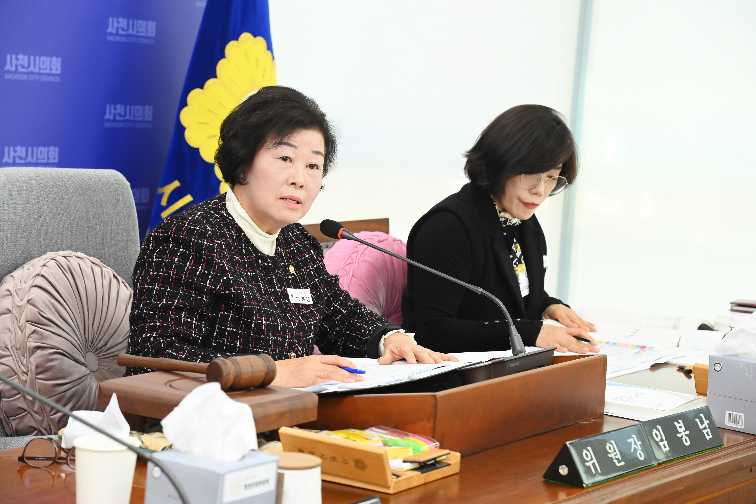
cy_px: 252
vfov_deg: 15.9
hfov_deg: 23.6
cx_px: 378
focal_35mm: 86
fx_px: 1806
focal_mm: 86
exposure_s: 1/250
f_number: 6.3
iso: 3200
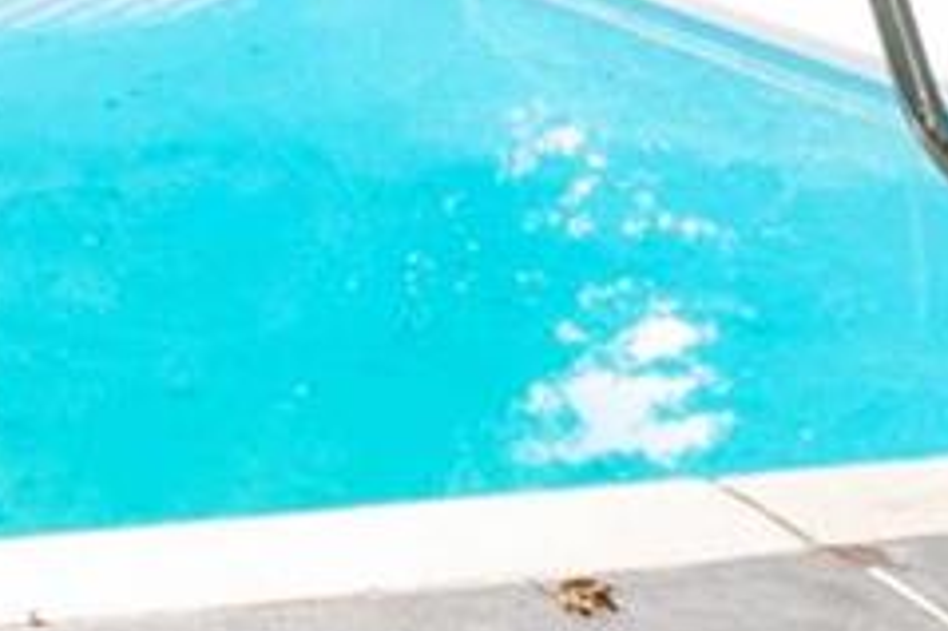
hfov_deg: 18.5
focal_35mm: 107
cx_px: -28
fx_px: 2816
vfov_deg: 12.1
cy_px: -365
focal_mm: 8
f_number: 10
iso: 400
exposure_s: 1/10
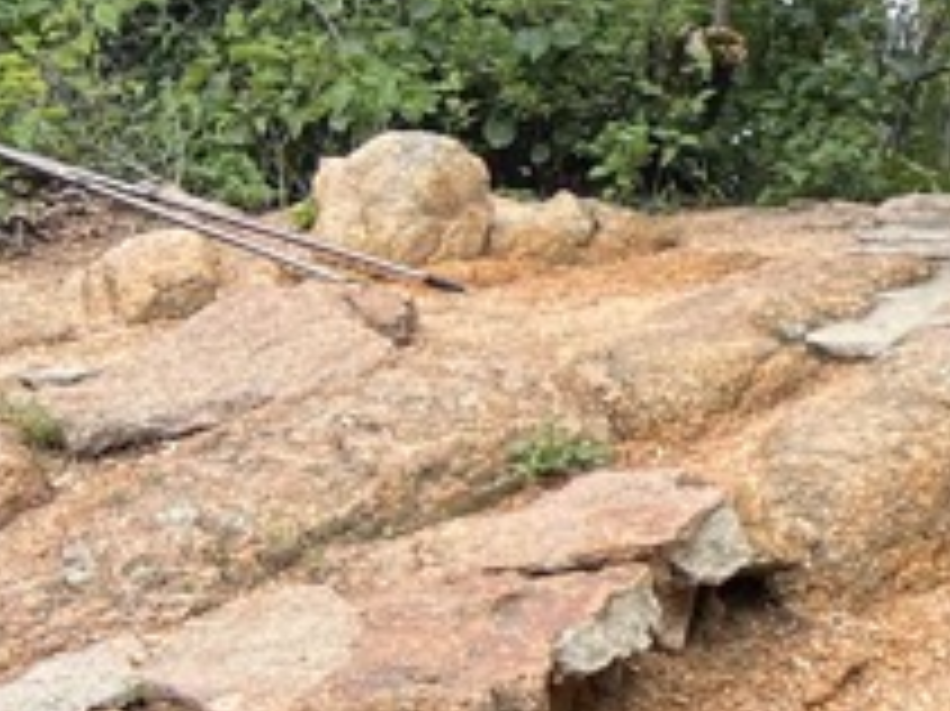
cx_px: 1981
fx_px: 3456
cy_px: 513
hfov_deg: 13.2
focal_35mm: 126
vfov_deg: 11.7
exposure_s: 1/909
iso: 50
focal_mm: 5.7
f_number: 1.5
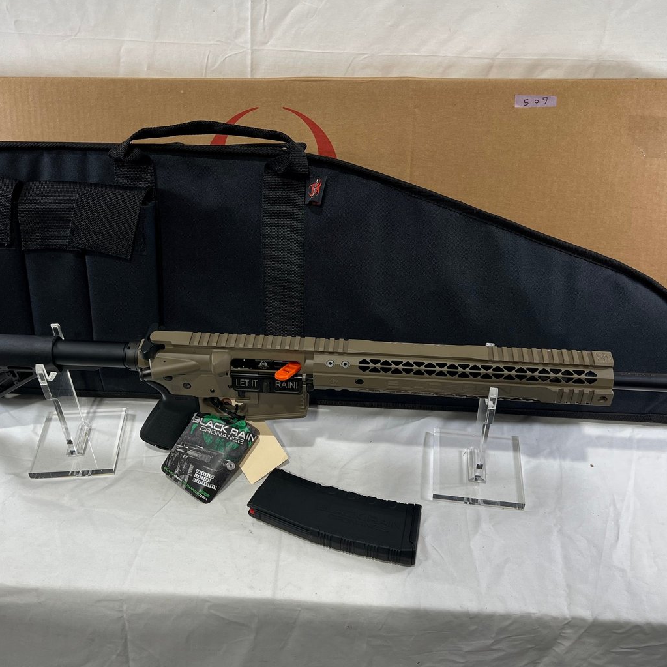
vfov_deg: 48.4
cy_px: 311
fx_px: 741
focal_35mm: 34
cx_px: 304
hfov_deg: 48.4
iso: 50
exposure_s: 1/120
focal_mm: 5.7
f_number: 1.5
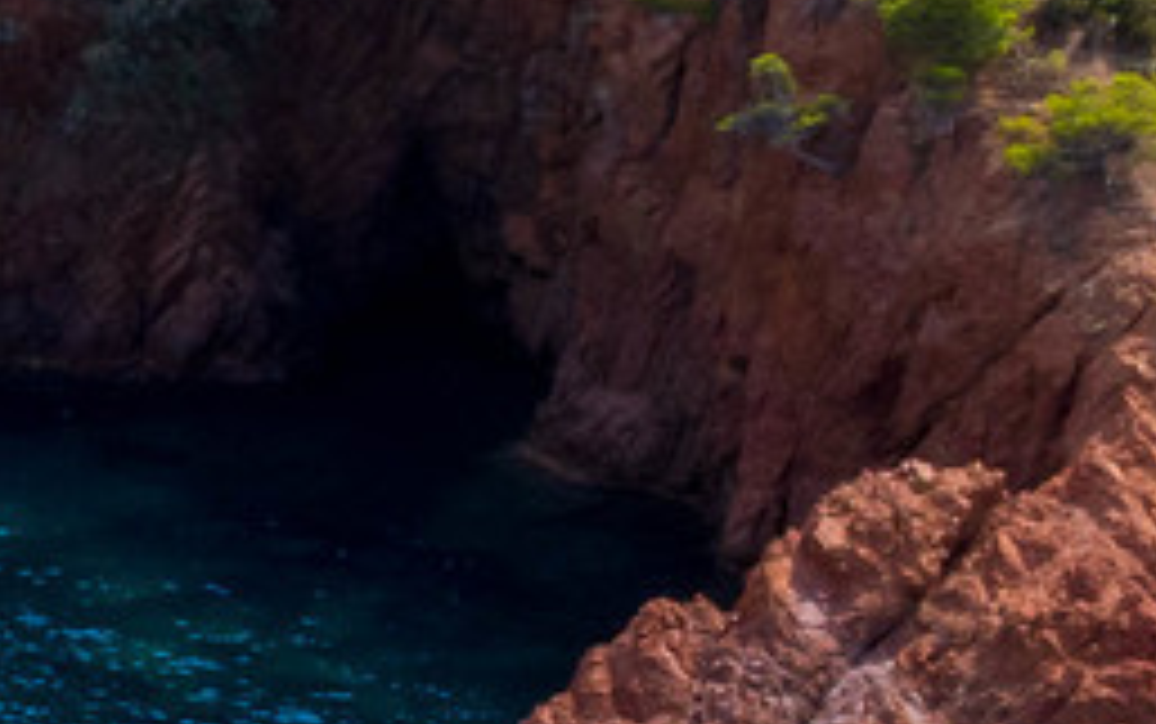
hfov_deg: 11.2
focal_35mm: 158
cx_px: -1592
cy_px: 1614
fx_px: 4981
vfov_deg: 7.8
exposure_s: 1/120
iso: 100
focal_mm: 12.3
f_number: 11
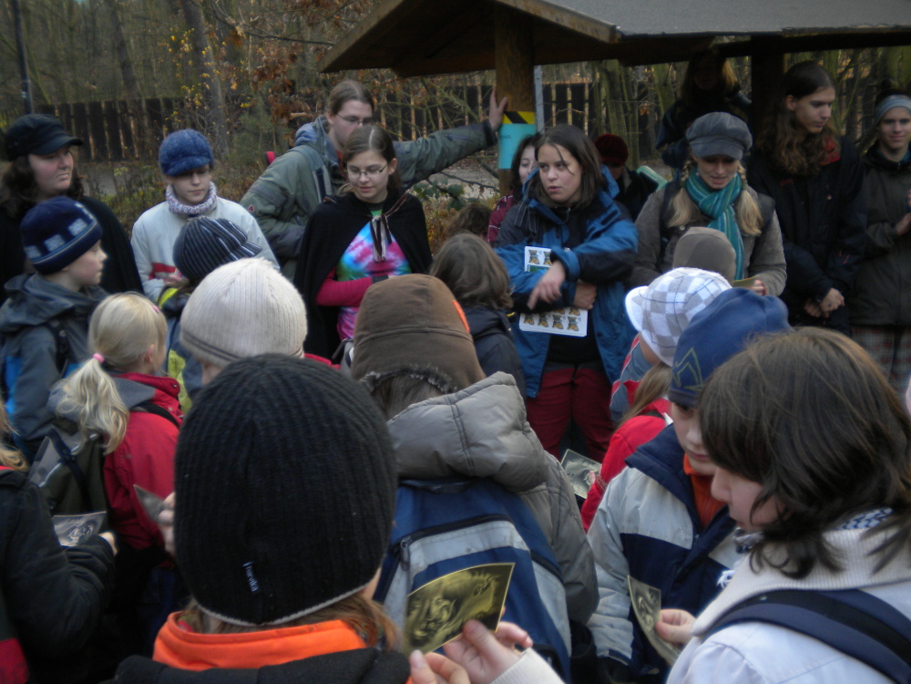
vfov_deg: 35.1
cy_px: 342
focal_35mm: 41
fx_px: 1079
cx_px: 456
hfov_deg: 45.8
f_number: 3.5
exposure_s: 1/61
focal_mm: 7.4
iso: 101
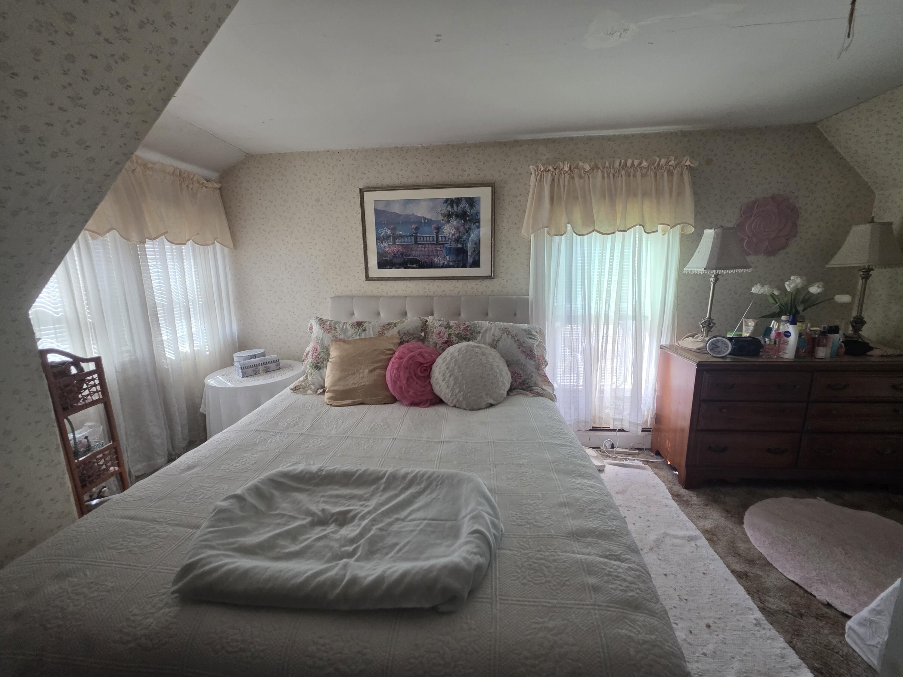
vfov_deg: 89.9
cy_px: 338
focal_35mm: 13
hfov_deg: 106.2
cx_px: 452
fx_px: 339
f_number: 1.9
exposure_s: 1/120
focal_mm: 2.2
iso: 250
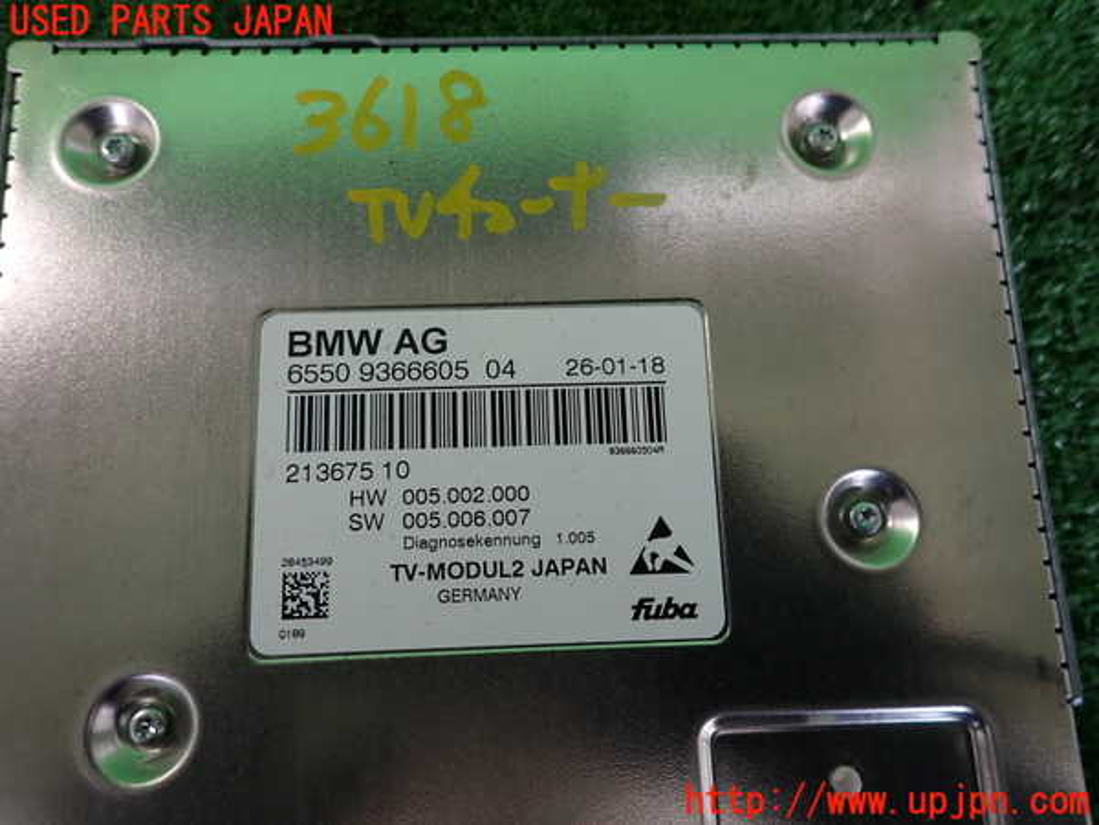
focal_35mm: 25
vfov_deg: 54.9
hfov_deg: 69.4
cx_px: 550
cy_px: 412
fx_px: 794
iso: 200
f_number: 2
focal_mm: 4.5
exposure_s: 1/60
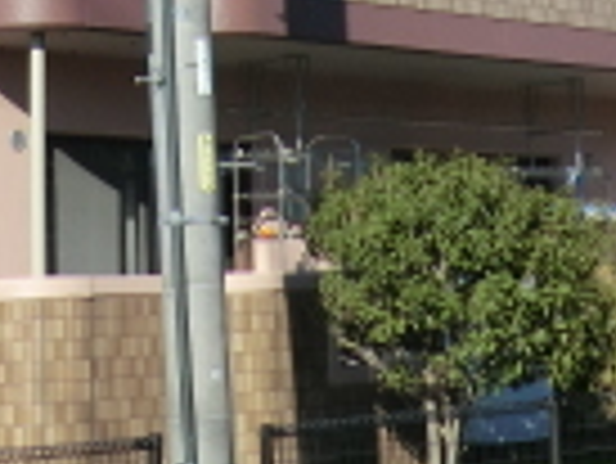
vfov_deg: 12.3
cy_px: -342
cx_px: 297
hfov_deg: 17.6
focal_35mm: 112
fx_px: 1995
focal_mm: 4.3
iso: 80
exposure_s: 1/200
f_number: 7.5
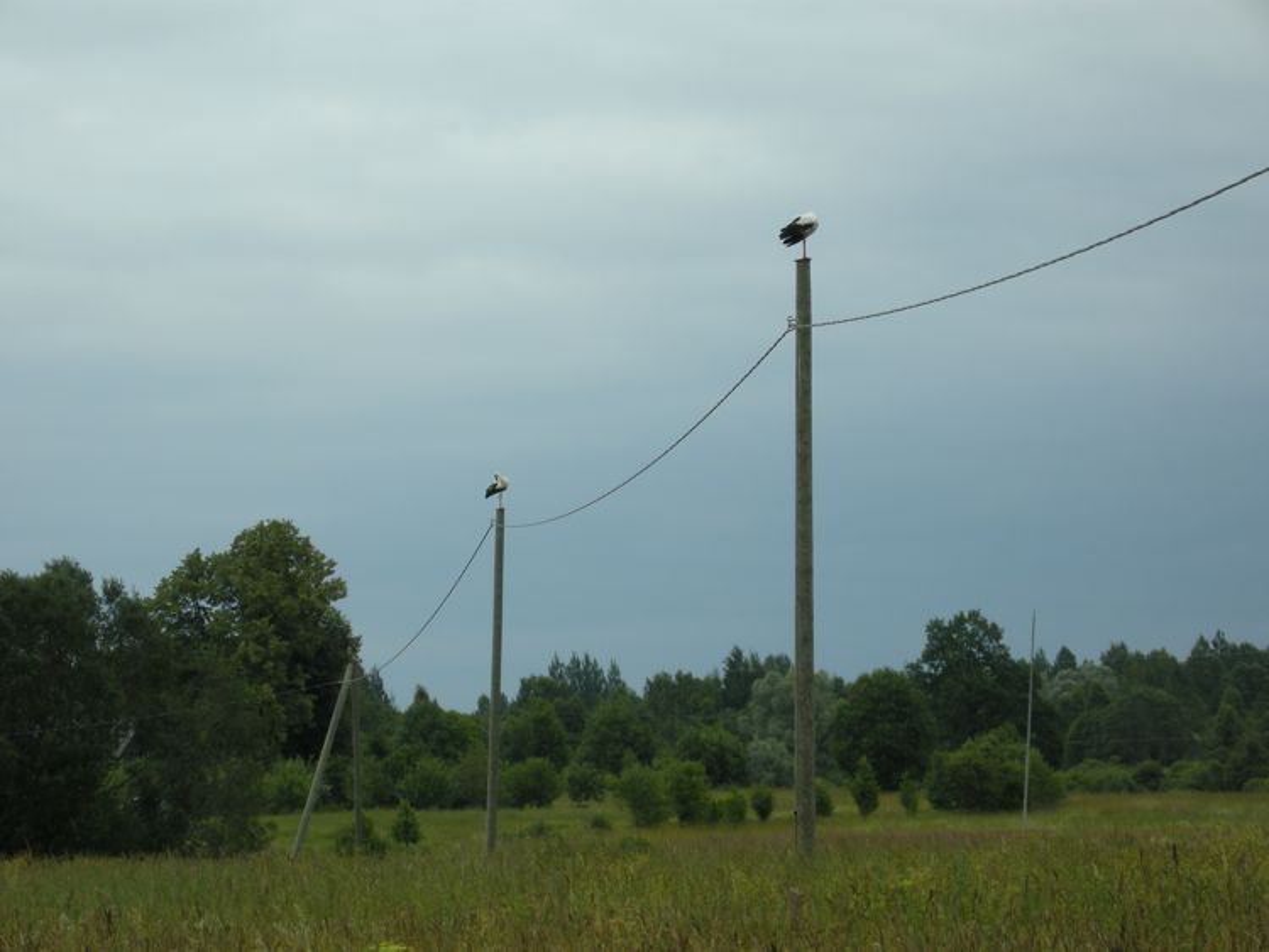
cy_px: 476
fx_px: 4511
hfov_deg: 16.0
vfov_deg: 12.1
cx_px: 634
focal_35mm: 123
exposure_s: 1/220
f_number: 5.8
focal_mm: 26.3
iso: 64
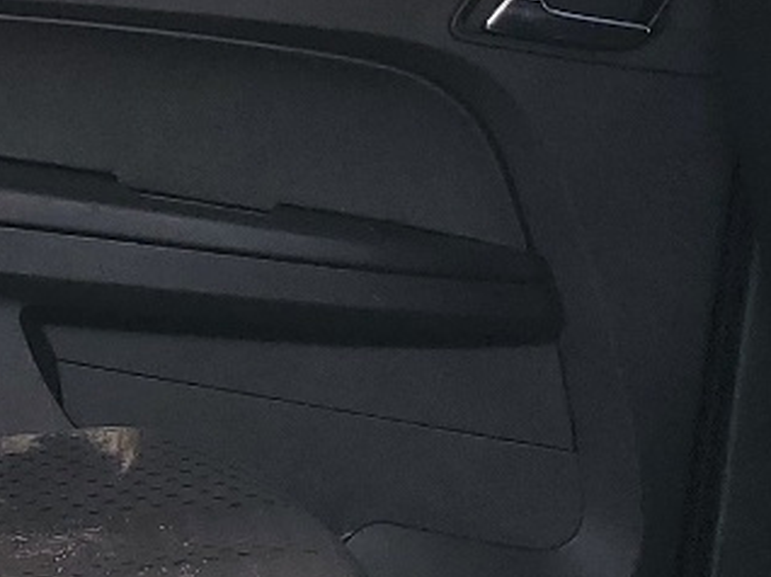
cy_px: 148
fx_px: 2916
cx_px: 24
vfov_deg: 11.3
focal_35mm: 131
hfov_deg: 14.8
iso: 50
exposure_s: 1/164
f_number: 1.5
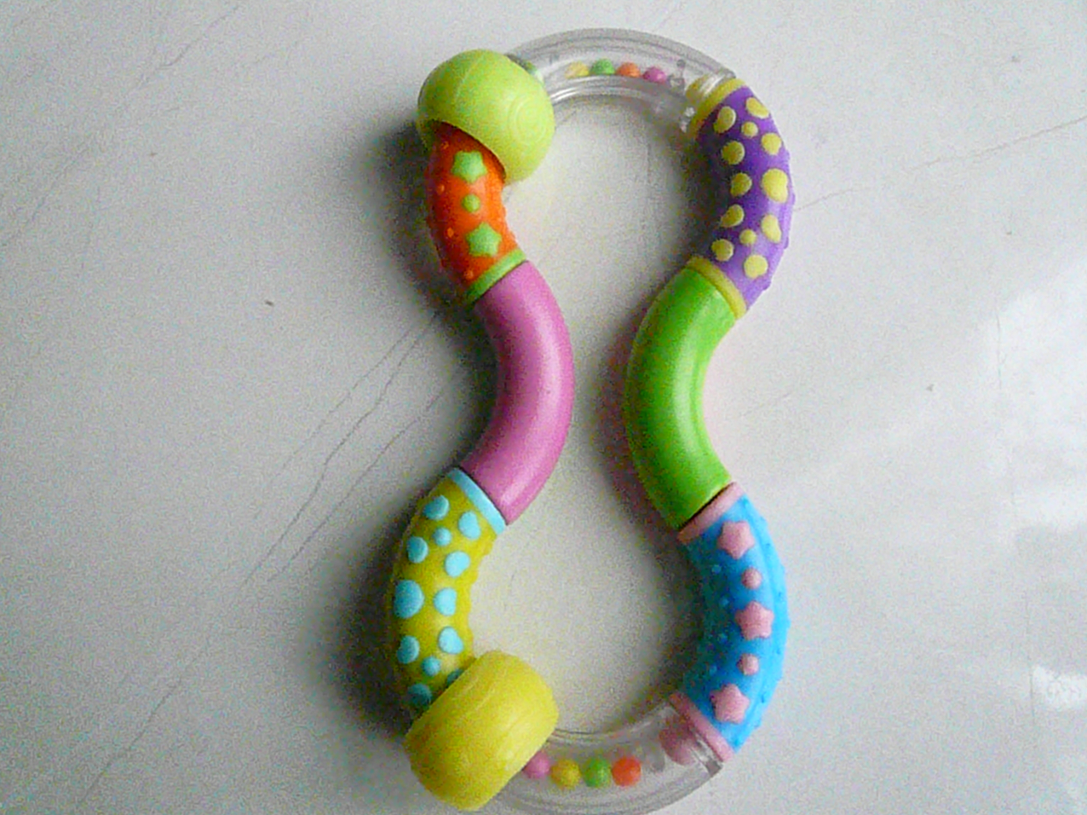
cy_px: 408
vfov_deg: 49.7
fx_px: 879
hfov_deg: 63.4
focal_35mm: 28
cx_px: 544
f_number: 8
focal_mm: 4.6
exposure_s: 1/160
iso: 3200
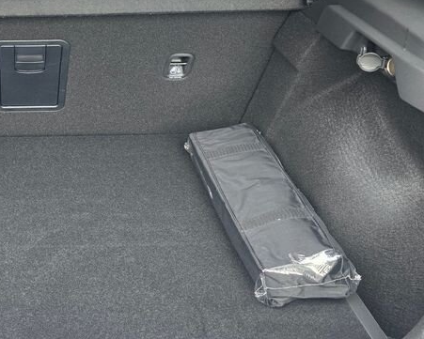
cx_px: 4
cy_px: 115
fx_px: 640
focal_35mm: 51
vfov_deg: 29.5
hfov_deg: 33.6
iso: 200
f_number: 1.7
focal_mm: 6.3
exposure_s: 1/120
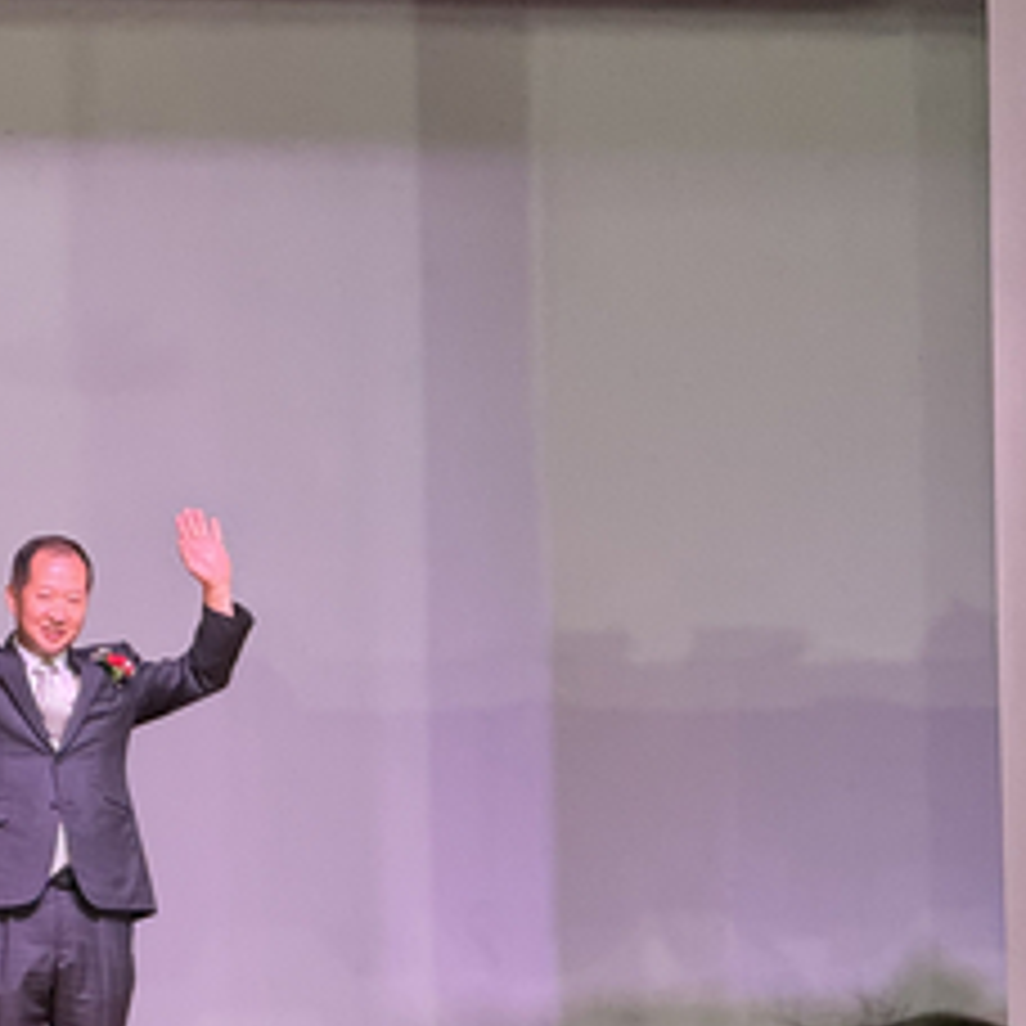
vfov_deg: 6.7
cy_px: 832
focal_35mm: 260
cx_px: -180
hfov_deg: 6.7
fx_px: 8719
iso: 160
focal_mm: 15.66
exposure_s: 1/60
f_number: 2.8
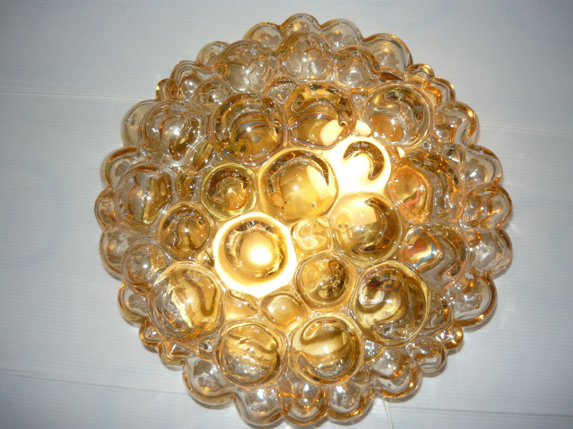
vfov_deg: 42.9
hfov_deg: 55.4
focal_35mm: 33
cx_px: 286
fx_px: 546
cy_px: 214
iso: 100
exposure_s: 1/640
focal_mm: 5.5
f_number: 2.8
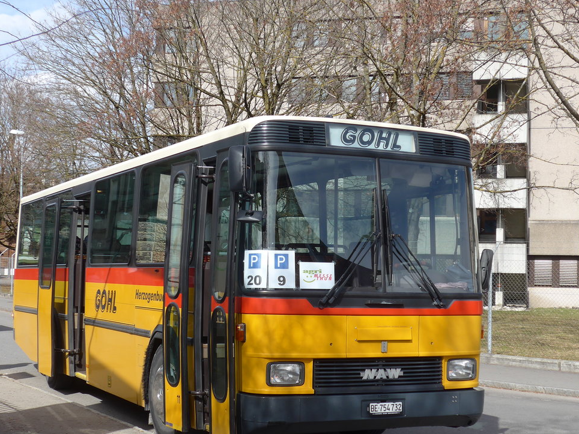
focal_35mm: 61
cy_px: 249
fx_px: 1020
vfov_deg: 24.0
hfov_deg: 31.7
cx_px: 299
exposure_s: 1/1000
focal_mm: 10.1
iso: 80
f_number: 3.2
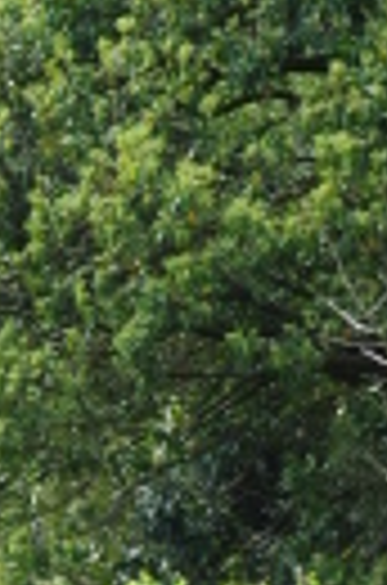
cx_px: -855
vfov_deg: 5.8
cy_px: 896
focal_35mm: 355
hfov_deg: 3.7
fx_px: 5755
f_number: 4.2
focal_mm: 30
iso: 250
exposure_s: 1/500
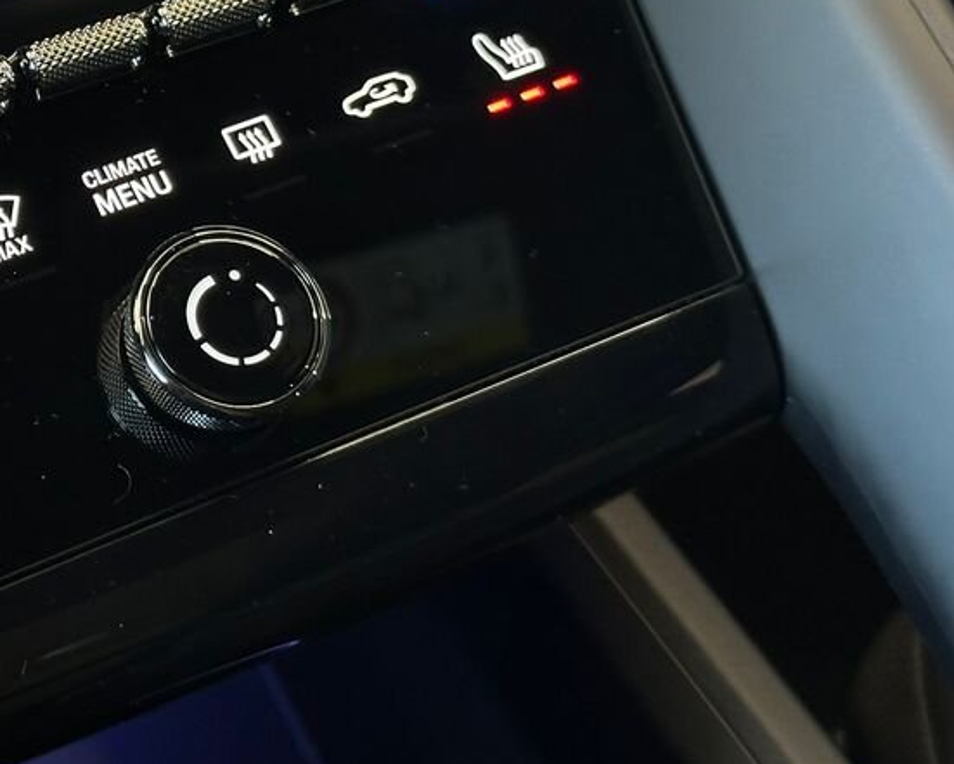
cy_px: 147
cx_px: 69
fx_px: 2457
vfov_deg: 17.5
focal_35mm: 87
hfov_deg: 21.4
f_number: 1.78
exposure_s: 1/33
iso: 400
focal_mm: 6.86
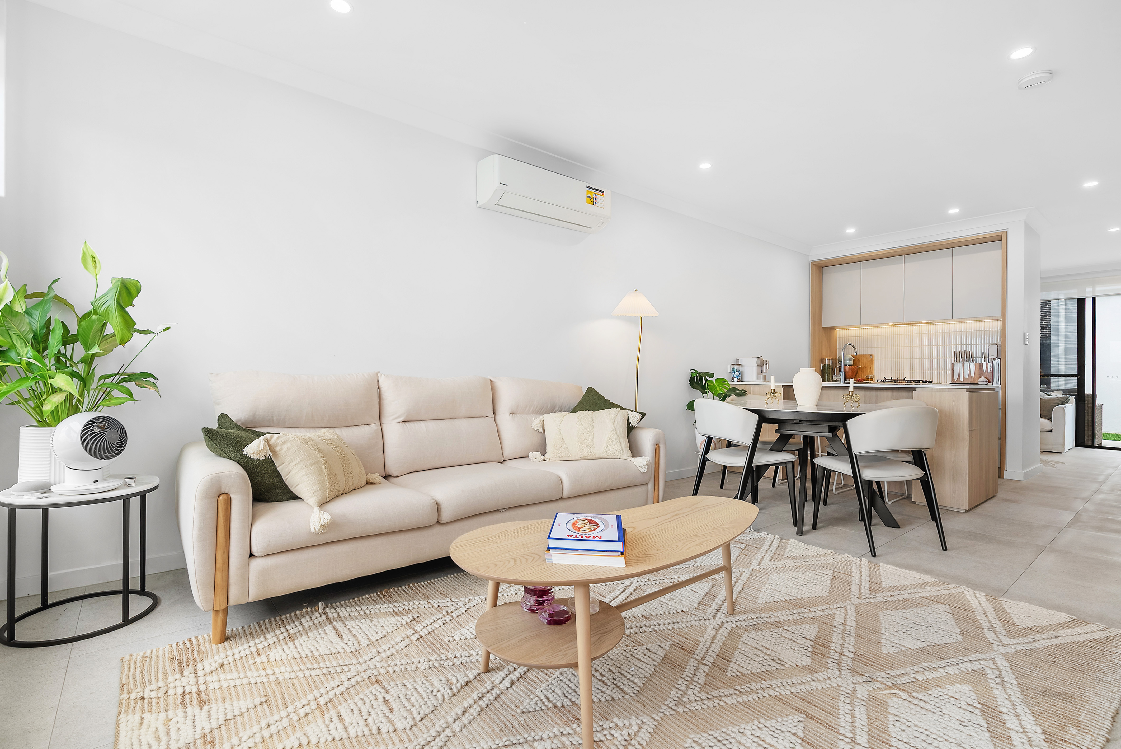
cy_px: 374
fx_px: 498
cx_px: 560
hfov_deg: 96.7
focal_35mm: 16
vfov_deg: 73.8
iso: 200
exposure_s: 1/100
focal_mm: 16
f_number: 8
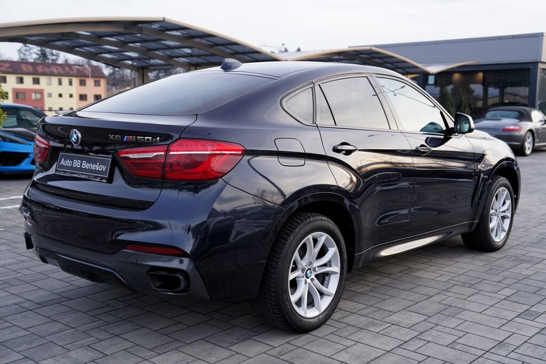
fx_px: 637
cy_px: 182
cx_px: 273
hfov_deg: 46.4
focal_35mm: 42
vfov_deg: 31.9
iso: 100
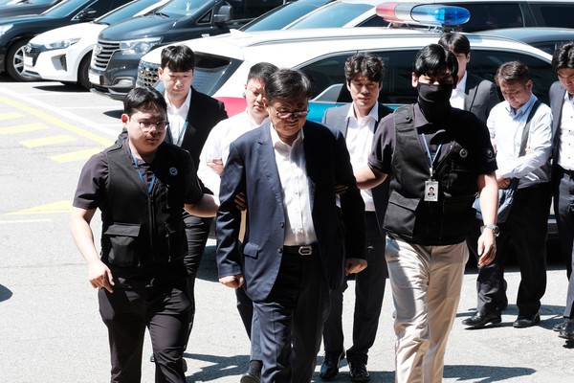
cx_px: 287
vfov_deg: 10.2
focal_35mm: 135
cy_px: 192
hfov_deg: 15.2
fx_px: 2152
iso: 500
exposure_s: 1/250
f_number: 10
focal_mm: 90
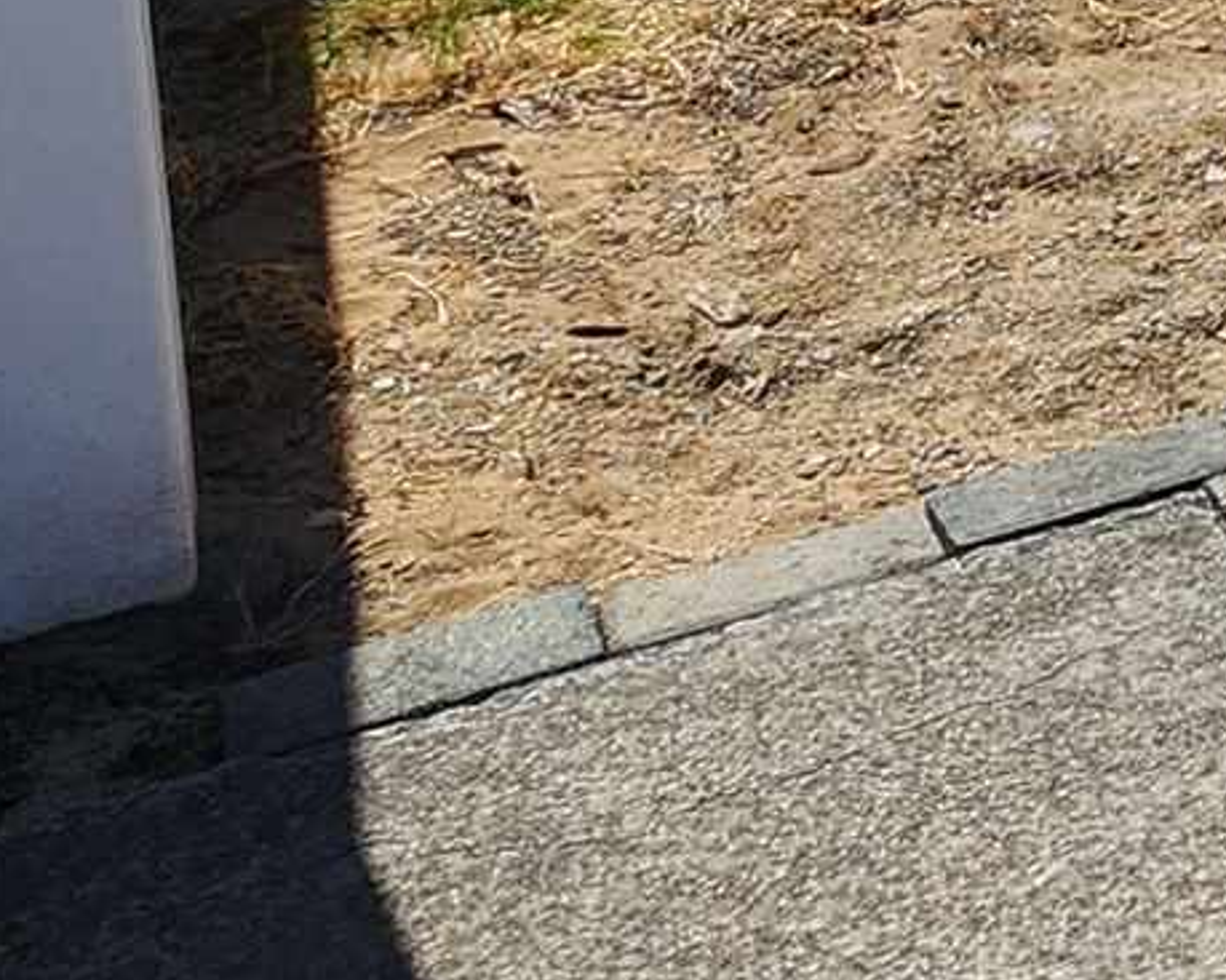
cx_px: 3018
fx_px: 3084
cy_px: -788
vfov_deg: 15.5
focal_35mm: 85
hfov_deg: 14.2
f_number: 2.2
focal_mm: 2.2
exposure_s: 1/2265
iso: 50
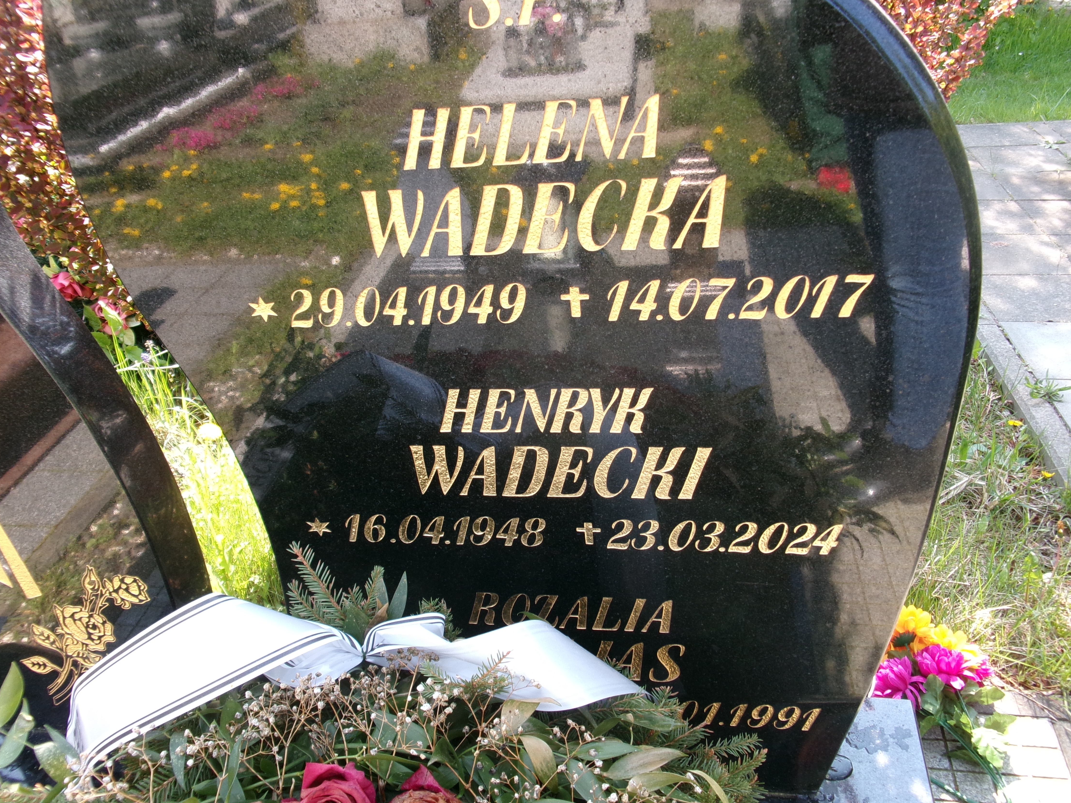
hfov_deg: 61.6
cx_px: 517
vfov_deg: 48.2
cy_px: 408
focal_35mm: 29
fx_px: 897
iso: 100
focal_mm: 5.1
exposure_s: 1/70
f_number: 3.9
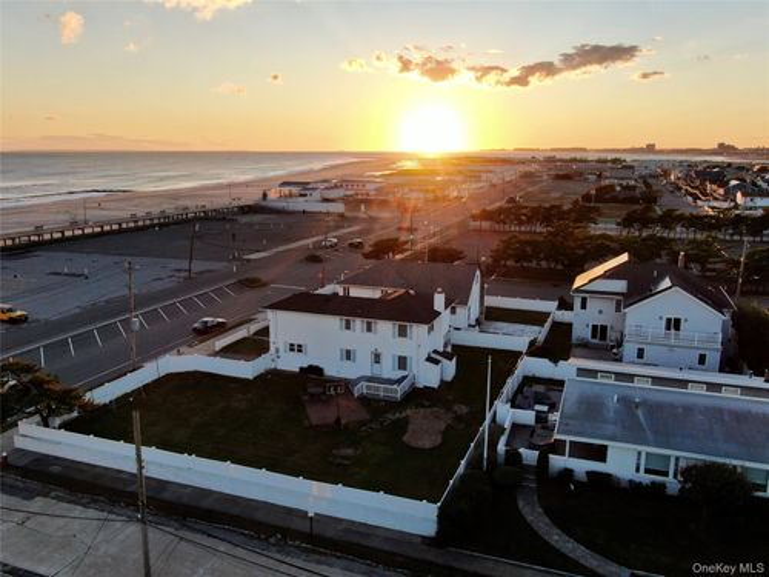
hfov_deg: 61.7
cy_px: 288
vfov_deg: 48.2
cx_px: 384
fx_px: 644
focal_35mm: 29
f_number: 3
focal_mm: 5.11
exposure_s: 1/500
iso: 100
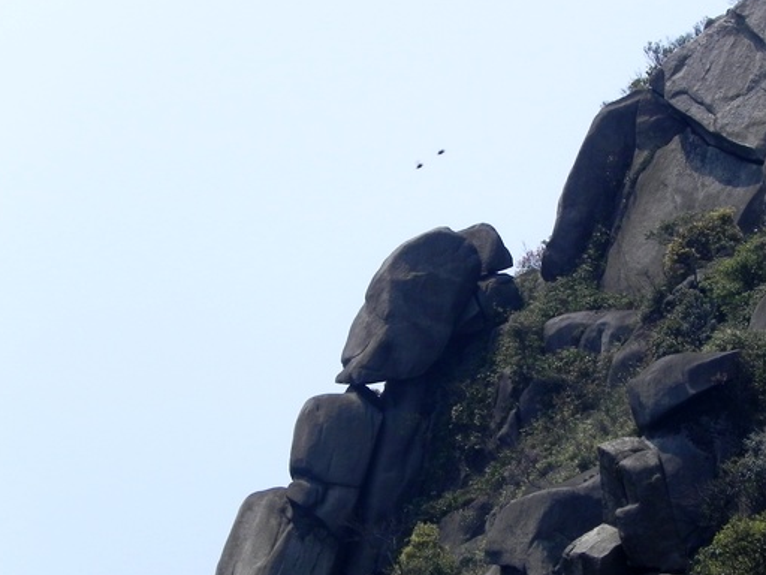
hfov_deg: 5.9
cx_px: 455
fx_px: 7479
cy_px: 350
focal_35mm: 338
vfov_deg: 4.4
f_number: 7.1
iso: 160
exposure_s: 1/442
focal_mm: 44
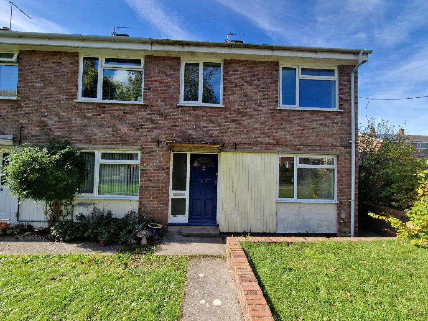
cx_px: 214
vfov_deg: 89.9
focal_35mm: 13
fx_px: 161
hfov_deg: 106.2
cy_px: 160
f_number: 2.2
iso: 50
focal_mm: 2.2
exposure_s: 1/1004
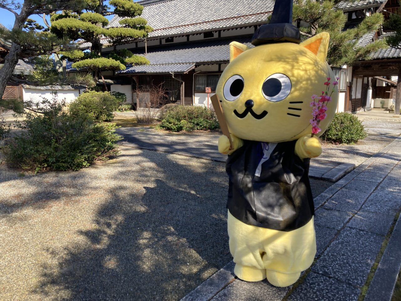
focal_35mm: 28
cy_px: 150
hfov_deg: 63.4
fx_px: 324
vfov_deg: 49.7
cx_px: 200
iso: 20
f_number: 1.8
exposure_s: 1/600
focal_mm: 3.99
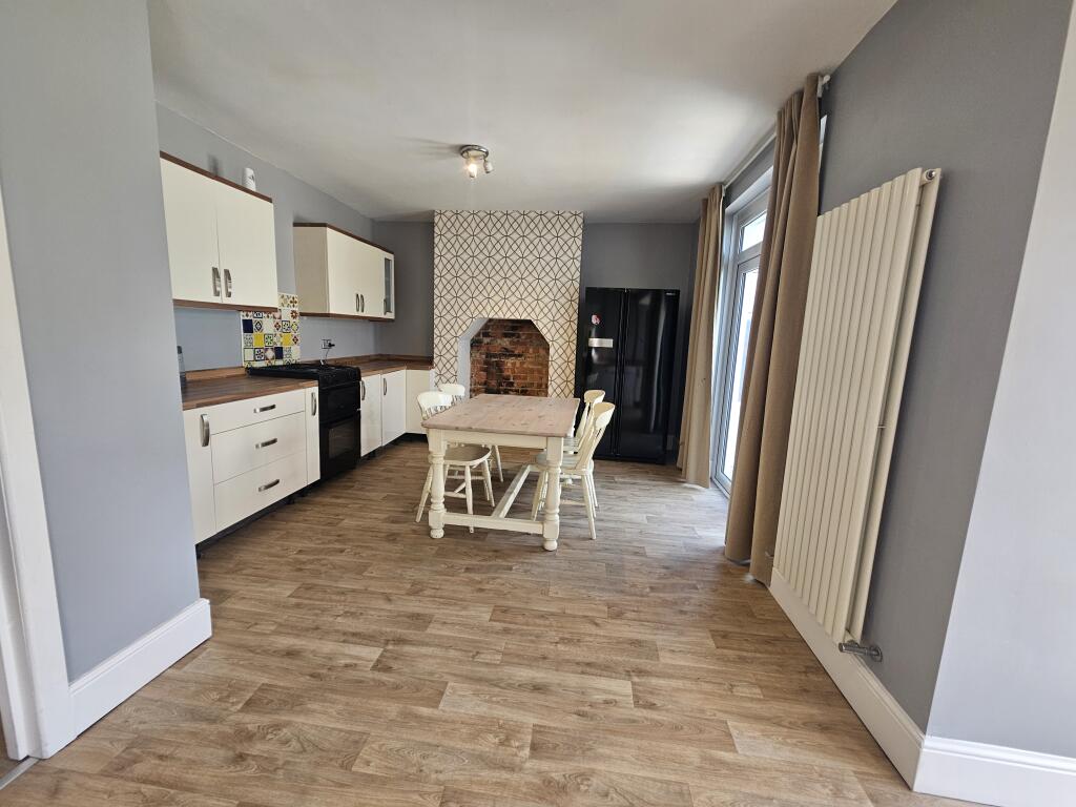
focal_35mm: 13
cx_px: 538
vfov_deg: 89.9
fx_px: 404
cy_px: 404
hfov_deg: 106.2
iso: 80
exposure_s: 1/50
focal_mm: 2.2
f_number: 2.2
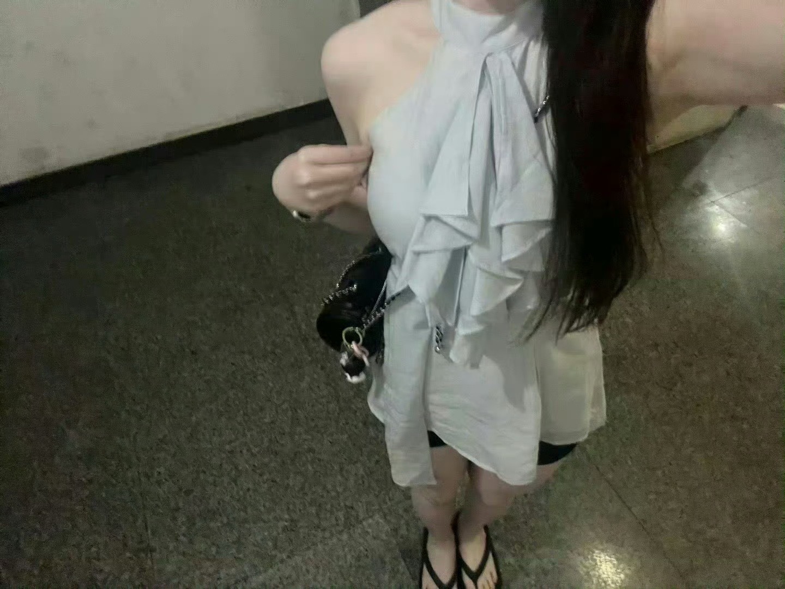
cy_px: 294
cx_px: 392
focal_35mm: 23
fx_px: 522
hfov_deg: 73.9
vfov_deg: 58.9
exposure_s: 1/17
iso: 800
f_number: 2.2
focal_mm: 2.71
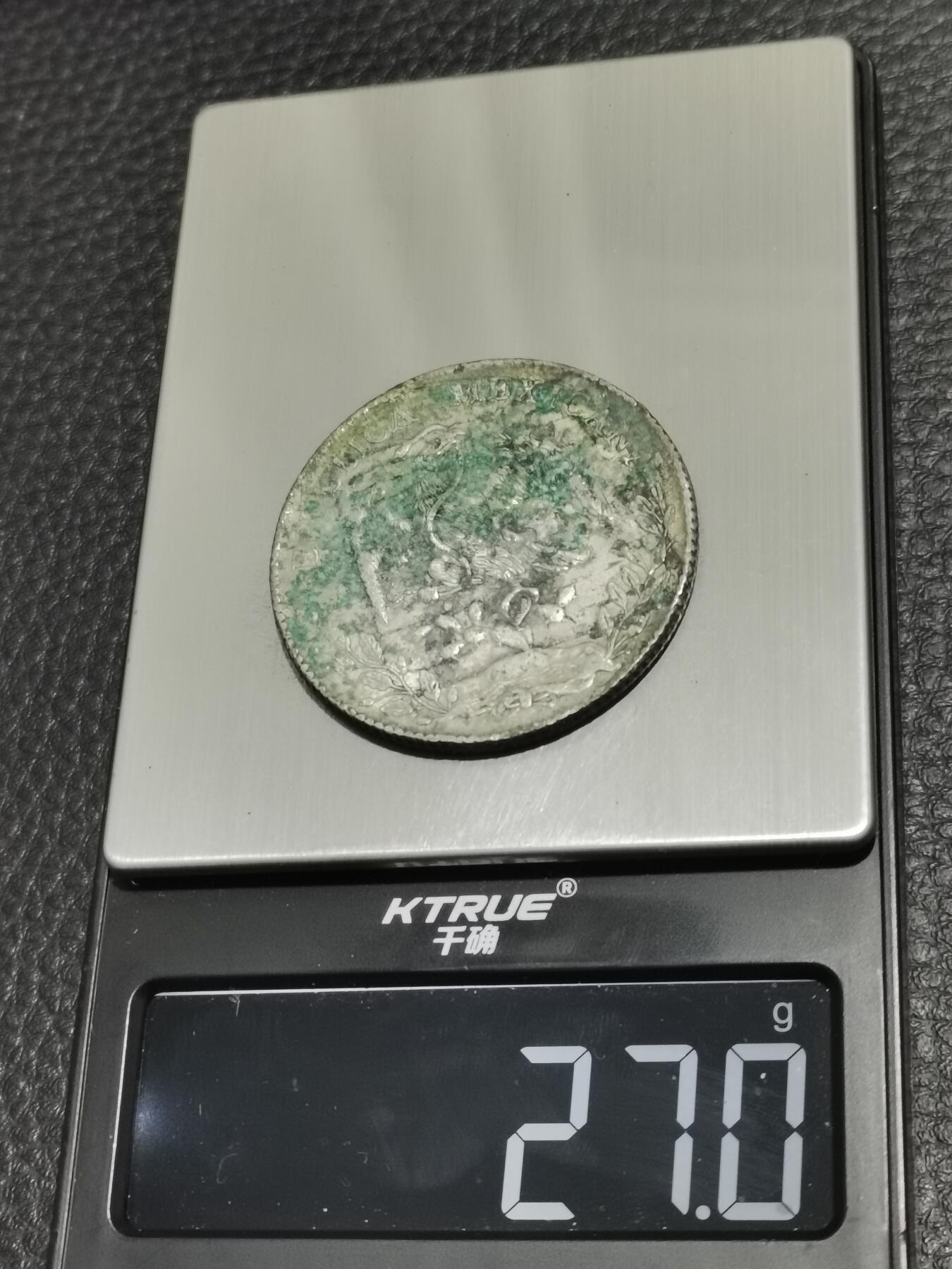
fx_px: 2273
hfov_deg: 23.7
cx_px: 476
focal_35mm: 62
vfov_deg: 31.2
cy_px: 634
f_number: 1.8
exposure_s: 1/100
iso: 160
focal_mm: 5.58
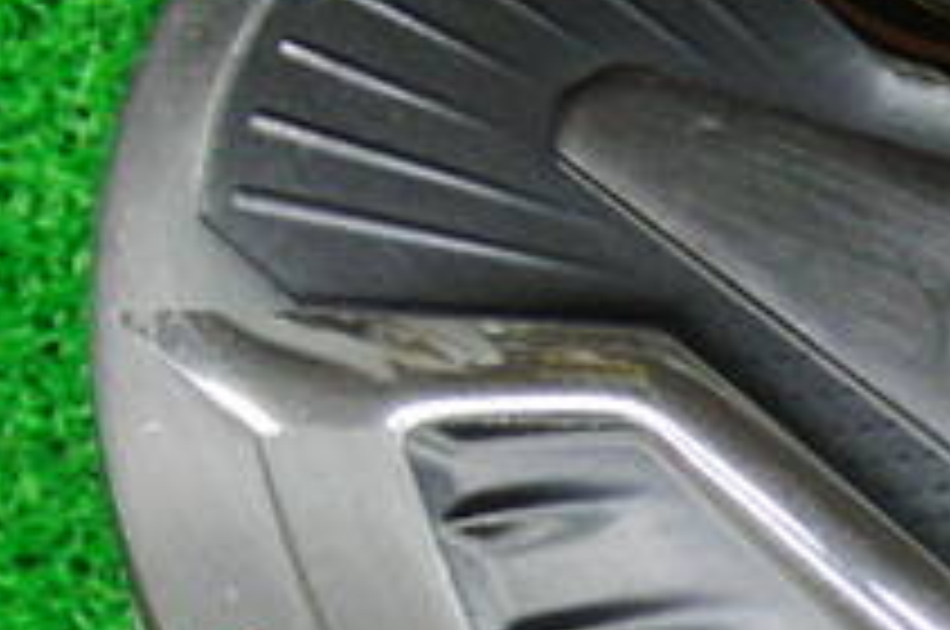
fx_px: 3083
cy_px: 688
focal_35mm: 117
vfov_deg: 11.5
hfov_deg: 16.8
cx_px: 1139
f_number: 3.6
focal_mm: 6.42
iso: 400
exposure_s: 1/25
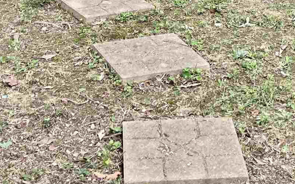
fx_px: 852
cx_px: 162
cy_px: -185
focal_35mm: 106
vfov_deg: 11.2
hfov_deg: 19.6
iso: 64
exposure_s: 1/163
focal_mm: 5.7
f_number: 1.5
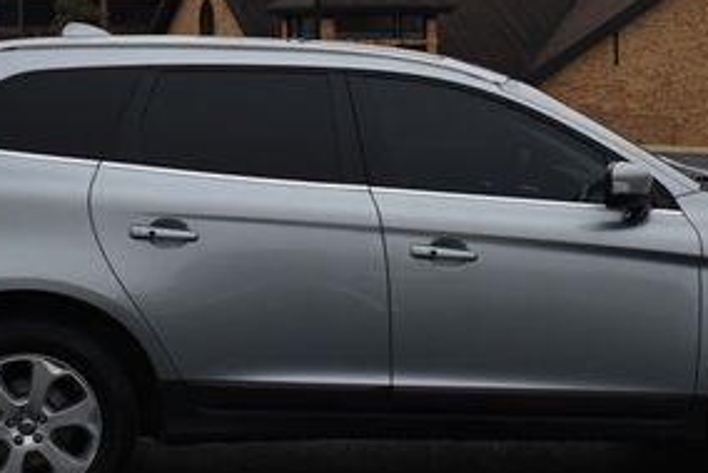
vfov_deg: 15.0
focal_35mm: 91
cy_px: 106
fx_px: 1794
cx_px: 406
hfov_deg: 22.3
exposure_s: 1/250
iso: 640
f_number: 4
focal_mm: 27
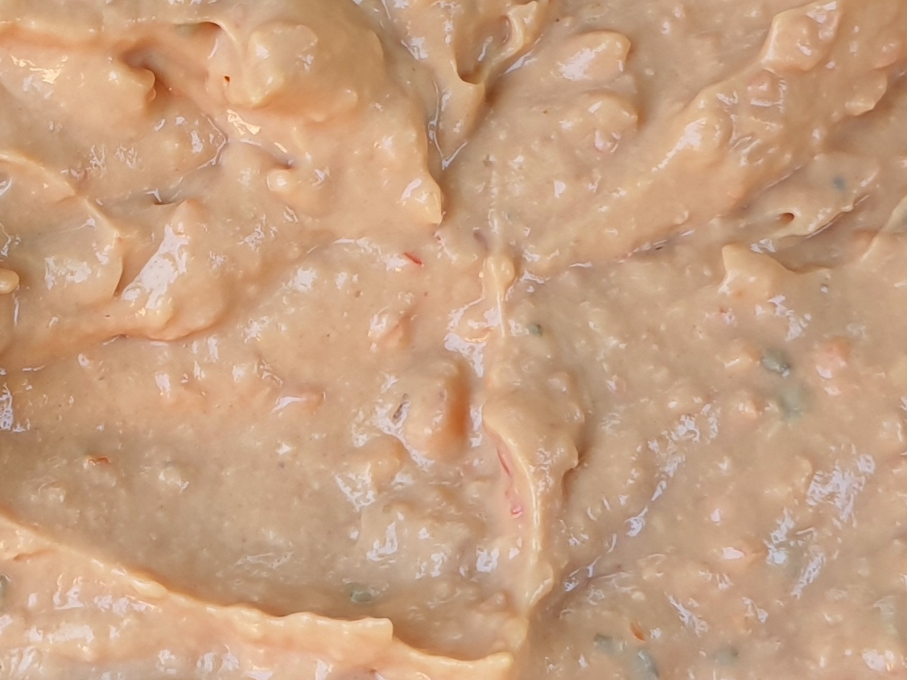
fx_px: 2437
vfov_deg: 15.9
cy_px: 219
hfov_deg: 20.2
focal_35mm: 93
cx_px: -72
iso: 50
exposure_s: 1/50
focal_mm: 4.3
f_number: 2.4
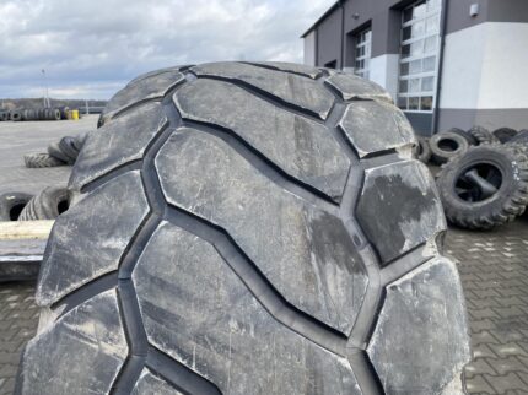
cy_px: 198
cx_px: 264
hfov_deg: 67.3
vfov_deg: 53.0
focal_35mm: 26
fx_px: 396
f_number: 1.8
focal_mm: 4.25
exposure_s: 1/858
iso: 32
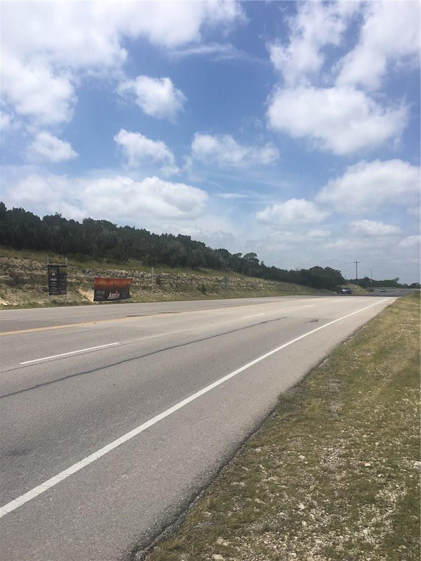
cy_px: 280
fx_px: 470
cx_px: 210
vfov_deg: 61.7
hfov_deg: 48.2
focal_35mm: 29
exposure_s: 1/2959
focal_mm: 4.15
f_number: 2.2
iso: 25
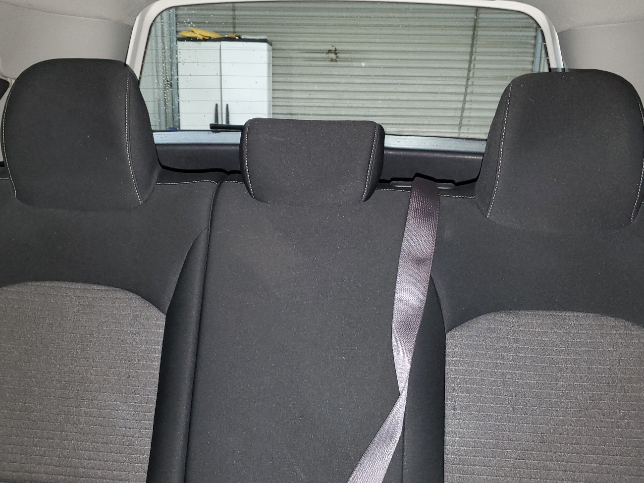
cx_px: 323
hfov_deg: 56.8
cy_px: 282
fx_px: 595
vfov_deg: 44.0
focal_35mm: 32
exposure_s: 1/12
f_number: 1.5
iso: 134
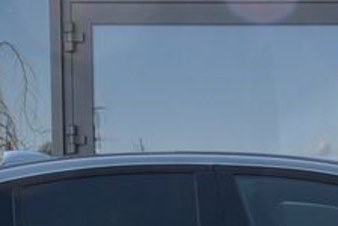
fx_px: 1720
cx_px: 311
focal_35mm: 183
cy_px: 435
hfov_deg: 11.1
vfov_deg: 7.3
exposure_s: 1/200
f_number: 8
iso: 500
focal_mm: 40
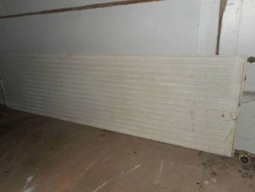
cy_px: 96
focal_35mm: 25
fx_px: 184
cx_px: 128
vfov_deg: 54.9
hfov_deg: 69.4
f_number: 3.7
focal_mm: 4.5
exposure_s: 1/25
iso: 200
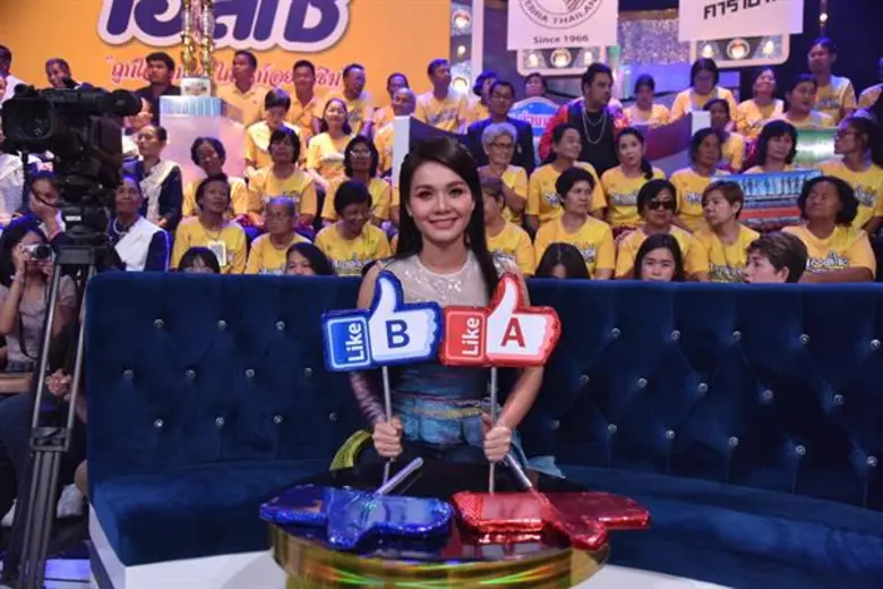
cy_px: 294
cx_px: 442
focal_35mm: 30
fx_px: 736
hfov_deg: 61.9
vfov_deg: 43.6
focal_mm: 30
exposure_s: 1/160
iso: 1600
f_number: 4.5
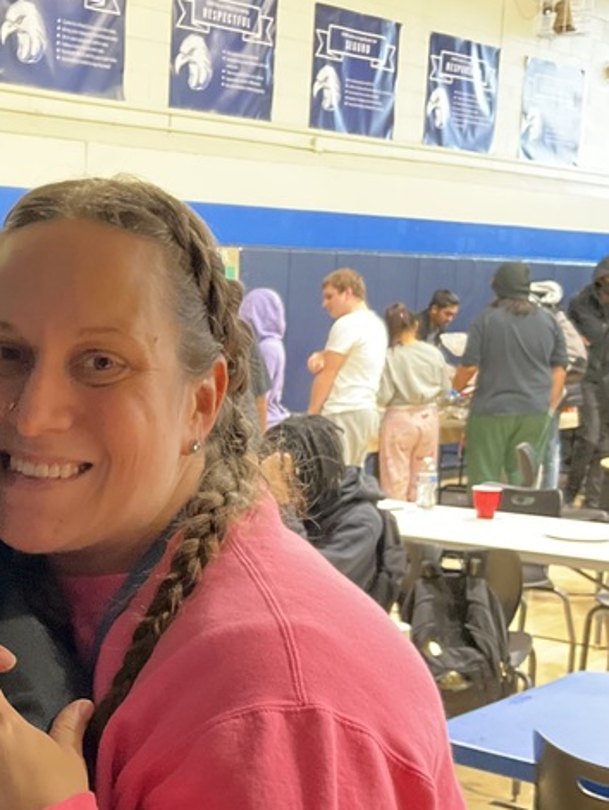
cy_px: 552
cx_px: -45
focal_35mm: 63
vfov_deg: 30.4
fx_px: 1476
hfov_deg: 22.2
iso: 320
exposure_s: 1/40
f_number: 1.8
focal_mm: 3
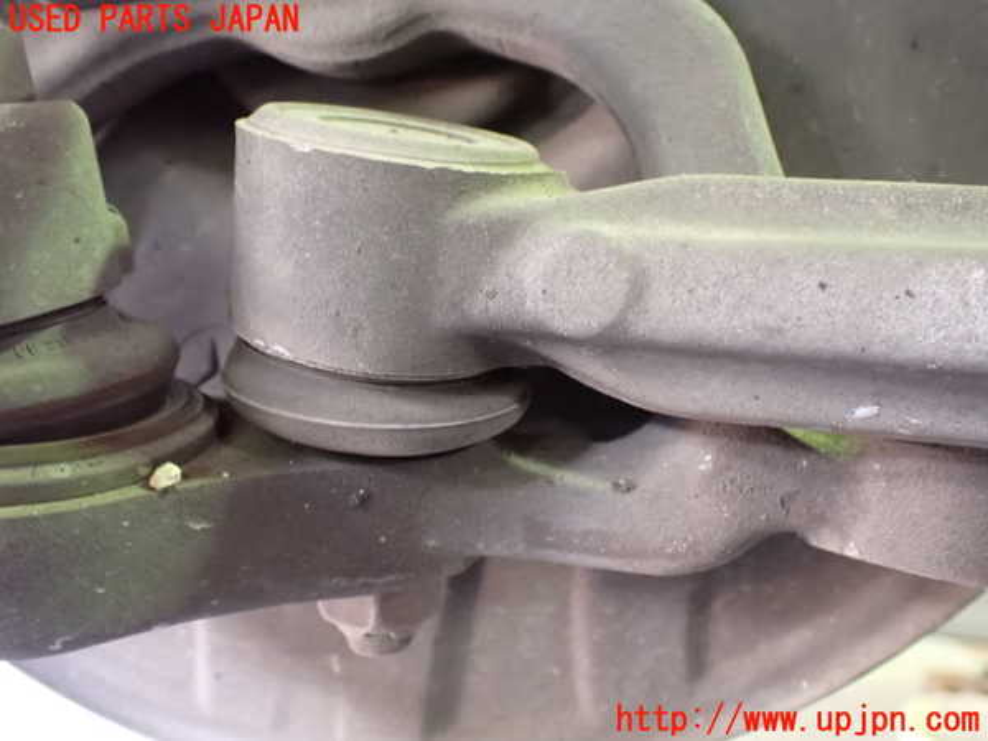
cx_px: 494
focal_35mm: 30
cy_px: 370
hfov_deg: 60.0
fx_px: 856
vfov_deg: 46.8
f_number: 2.3
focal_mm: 5.4
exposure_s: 1/30
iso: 1600
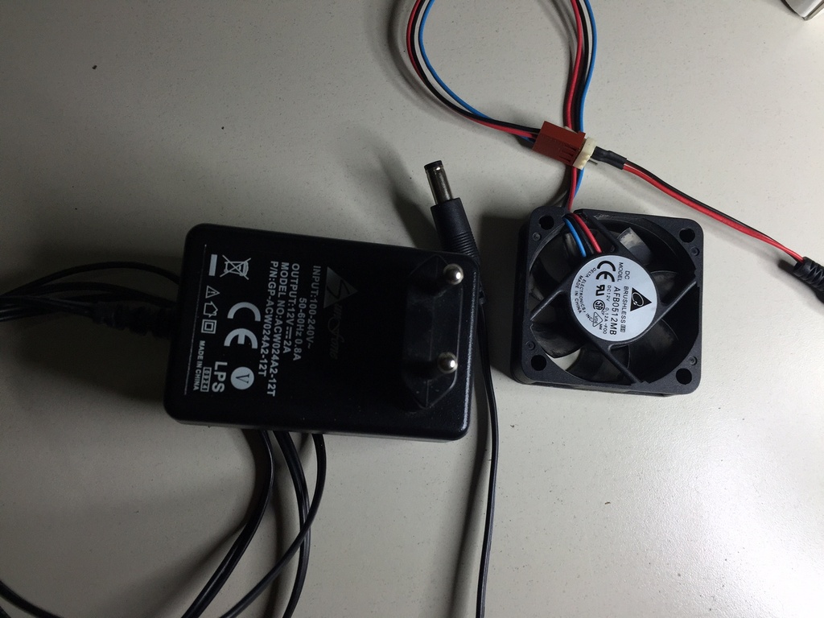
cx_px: 412
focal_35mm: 29
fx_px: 690
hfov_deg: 61.7
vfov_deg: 48.2
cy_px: 309
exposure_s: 1/120
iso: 40
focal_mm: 4.15
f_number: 2.2
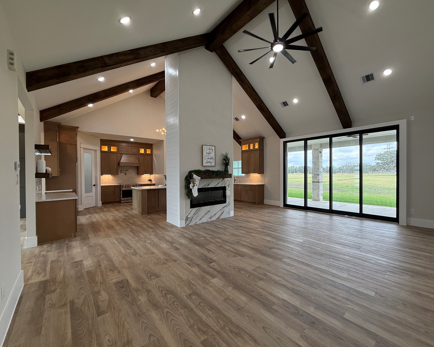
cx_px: 236
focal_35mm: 15
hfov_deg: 96.5
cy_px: 175
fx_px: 193
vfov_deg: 84.0
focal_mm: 2.22
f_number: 2.2
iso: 100
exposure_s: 1/120
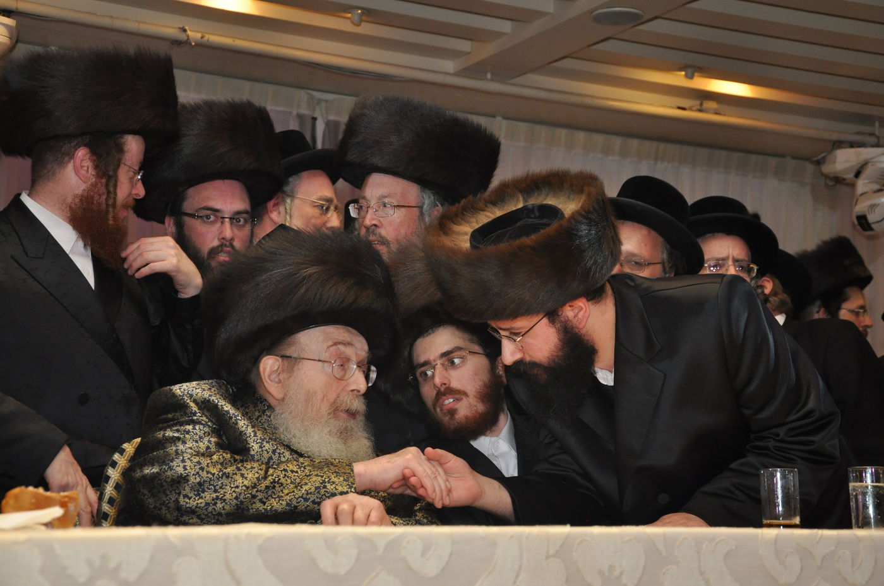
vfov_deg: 18.9
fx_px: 1765
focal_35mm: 72
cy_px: 293
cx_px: 442
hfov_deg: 28.1
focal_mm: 48
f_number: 5.6
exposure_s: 1/80
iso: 1000
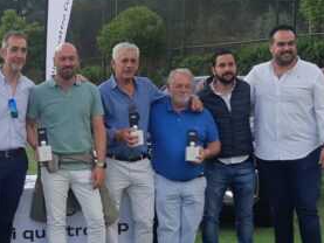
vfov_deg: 20.4
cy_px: 160
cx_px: 16
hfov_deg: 25.9
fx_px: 674
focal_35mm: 72
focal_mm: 3.93
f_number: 1.7
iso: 40
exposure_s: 1/460
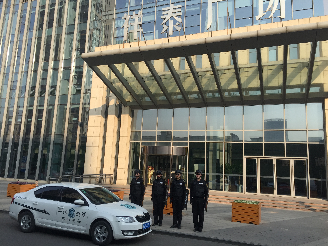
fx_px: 275
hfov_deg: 61.7
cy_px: 123
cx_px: 164
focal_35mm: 29
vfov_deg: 48.2
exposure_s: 1/760
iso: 32
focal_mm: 4.15
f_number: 2.2
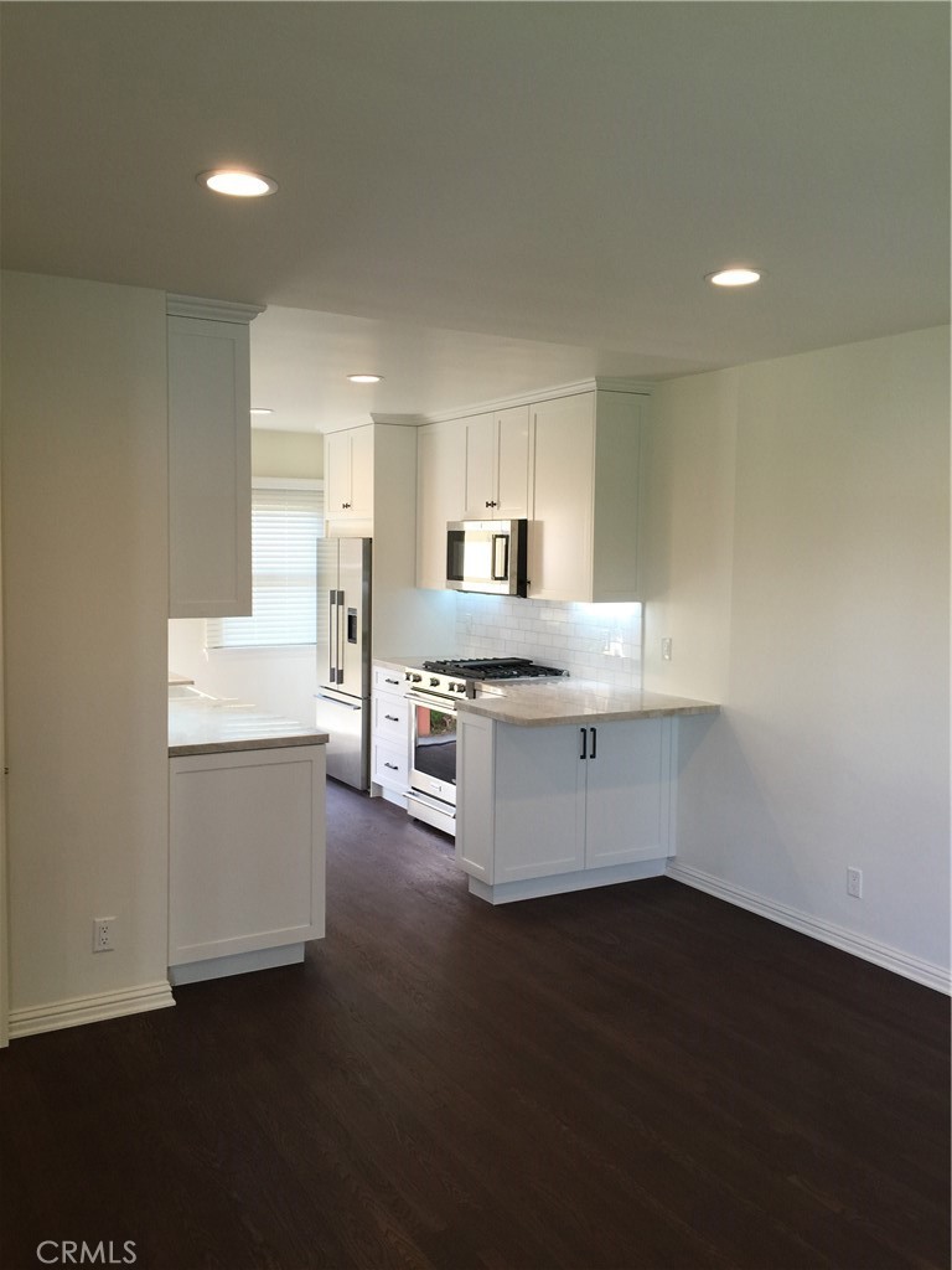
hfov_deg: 48.2
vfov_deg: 61.7
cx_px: 476
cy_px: 635
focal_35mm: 29
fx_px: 1063
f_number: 2.2
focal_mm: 4.15
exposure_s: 1/30
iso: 32
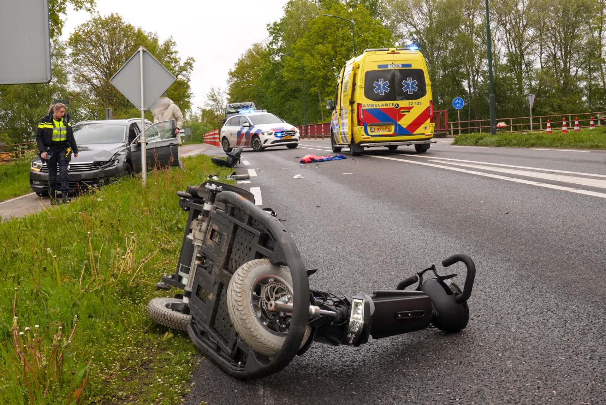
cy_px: 202
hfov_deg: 41.1
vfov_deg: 28.1
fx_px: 809
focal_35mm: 48
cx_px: 303
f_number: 16
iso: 1000
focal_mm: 32
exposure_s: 1/160
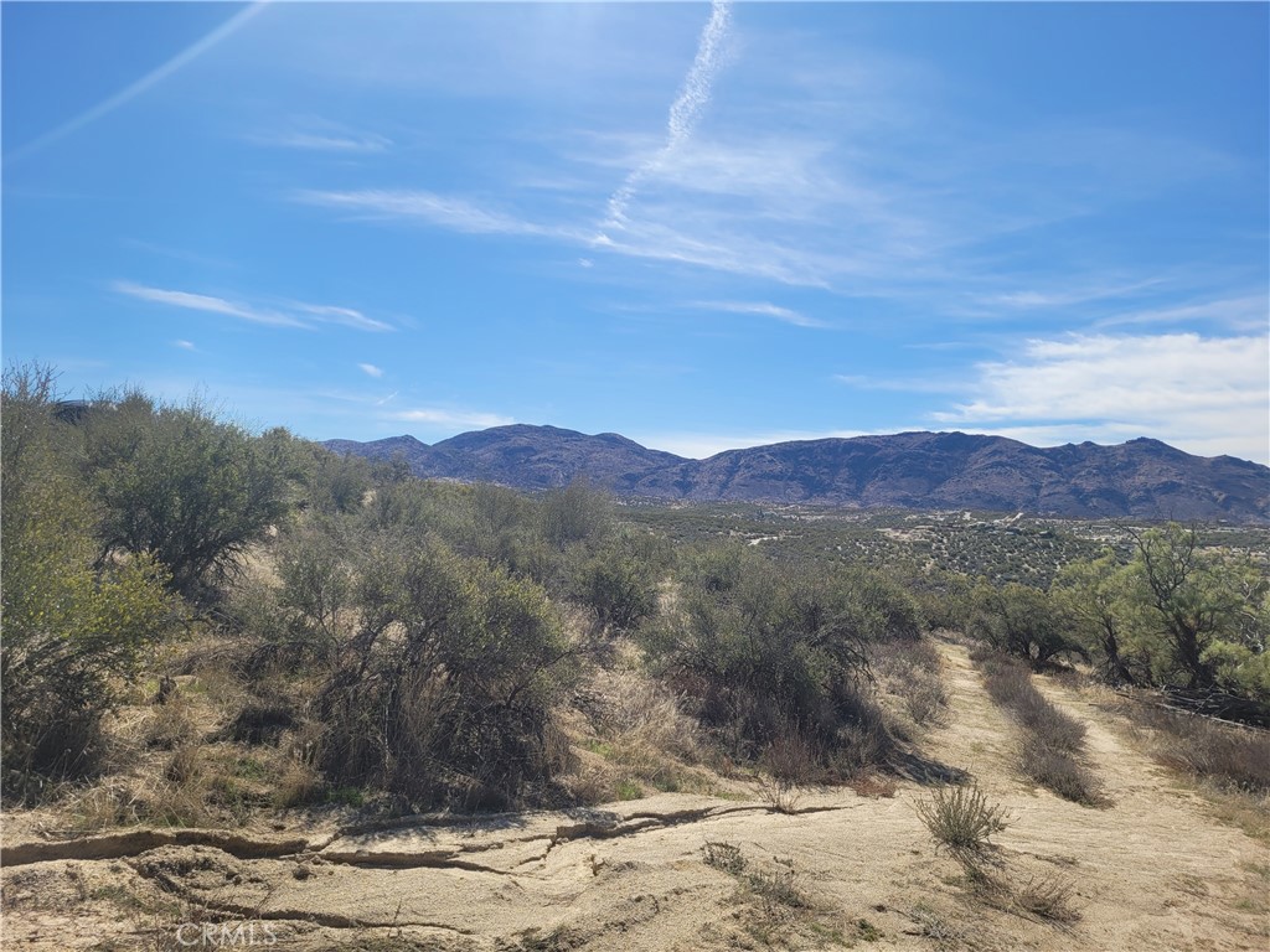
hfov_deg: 67.3
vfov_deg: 53.1
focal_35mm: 26
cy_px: 476
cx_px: 635
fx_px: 954
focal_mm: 5.4
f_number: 1.8
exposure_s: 1/3318
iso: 40
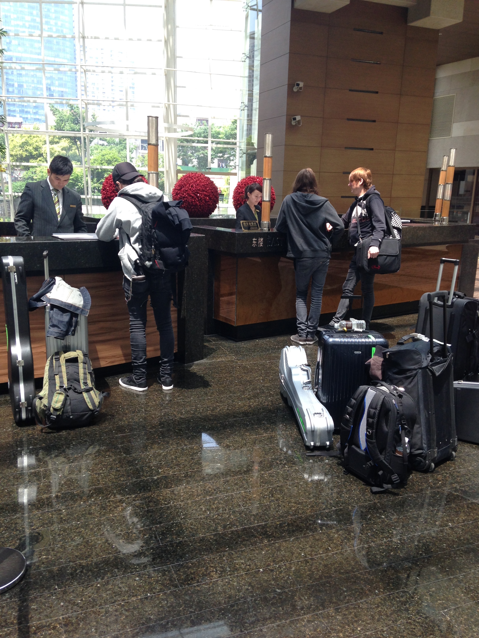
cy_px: 319
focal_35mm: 33
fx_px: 609
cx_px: 240
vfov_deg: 55.4
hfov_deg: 42.9
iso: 64
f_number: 2.4
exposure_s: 1/120
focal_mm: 4.12
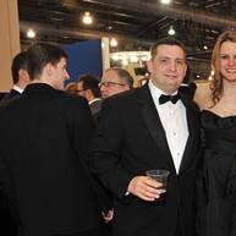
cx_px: 258
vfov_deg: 29.1
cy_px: 176
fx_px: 447
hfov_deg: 27.2
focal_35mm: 58
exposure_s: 1/50
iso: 1250
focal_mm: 24
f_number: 9
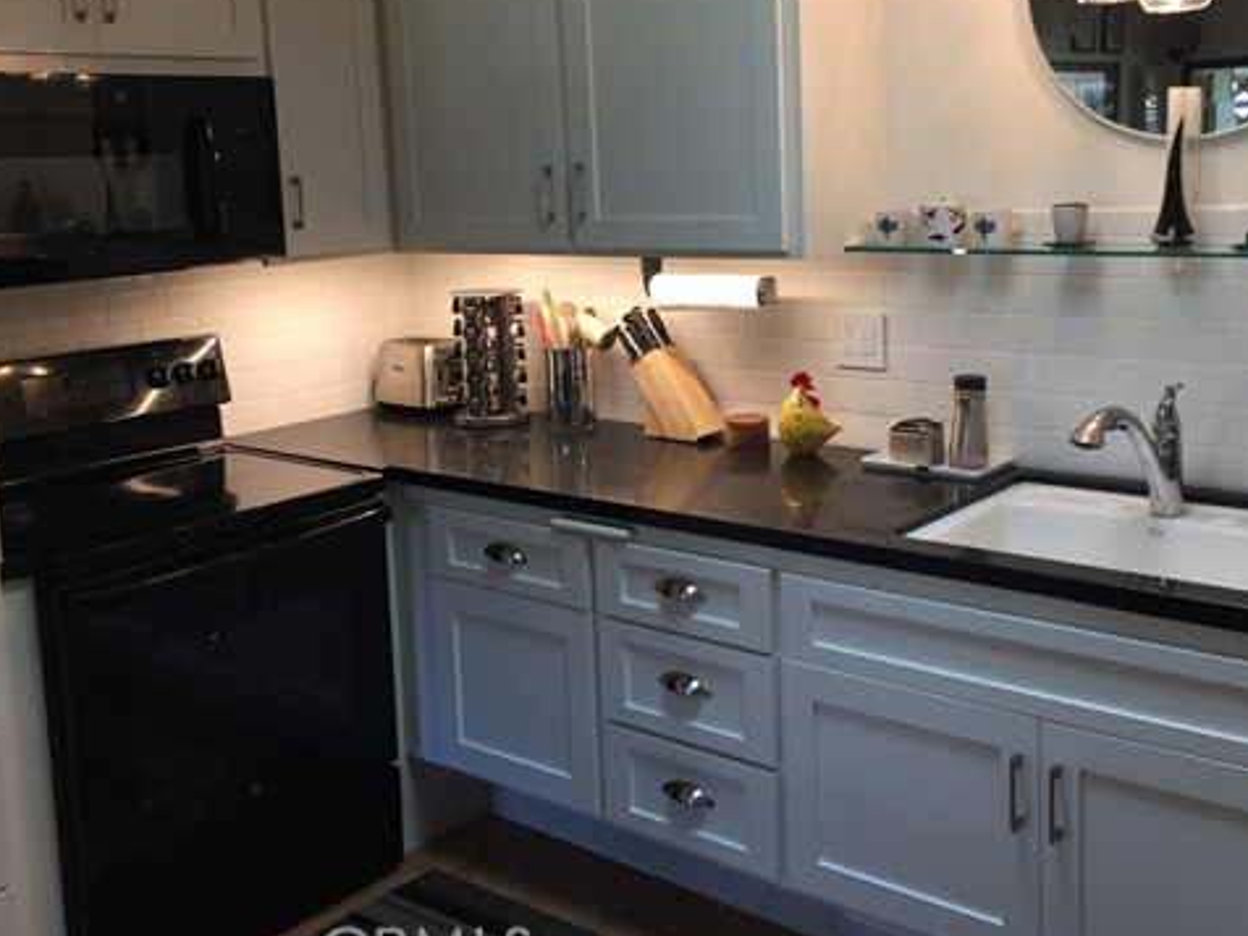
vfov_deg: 36.6
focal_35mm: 39
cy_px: 359
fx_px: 1406
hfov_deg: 47.9
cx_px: 614
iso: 80
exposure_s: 1/30
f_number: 2.2
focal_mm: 4.15
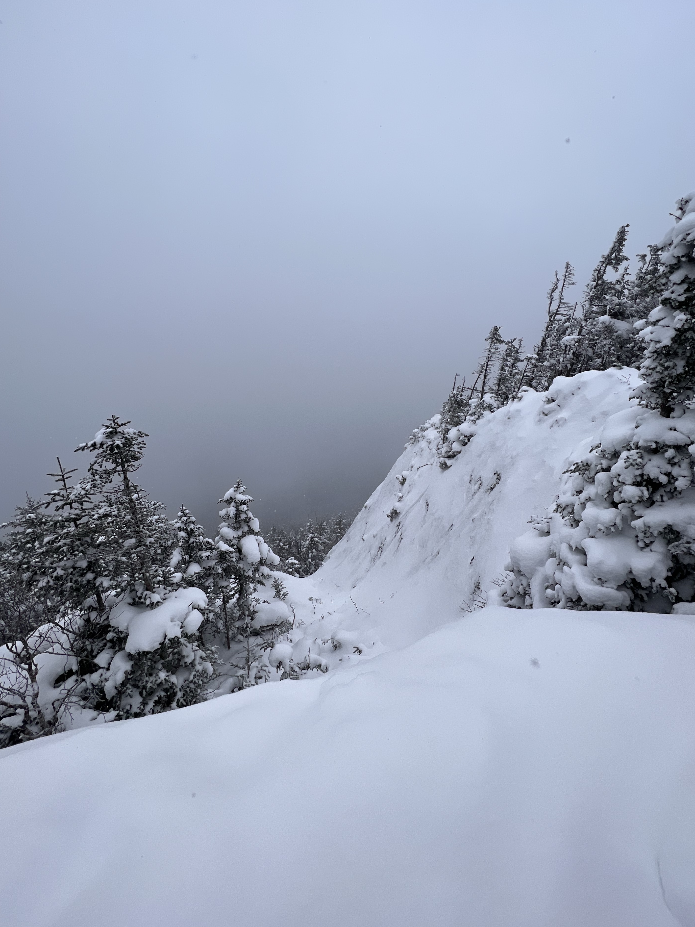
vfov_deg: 101.9
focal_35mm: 14
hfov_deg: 85.7
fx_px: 375
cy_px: 431
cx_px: 348
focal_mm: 1.57
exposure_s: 1/911
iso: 32
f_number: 1.8
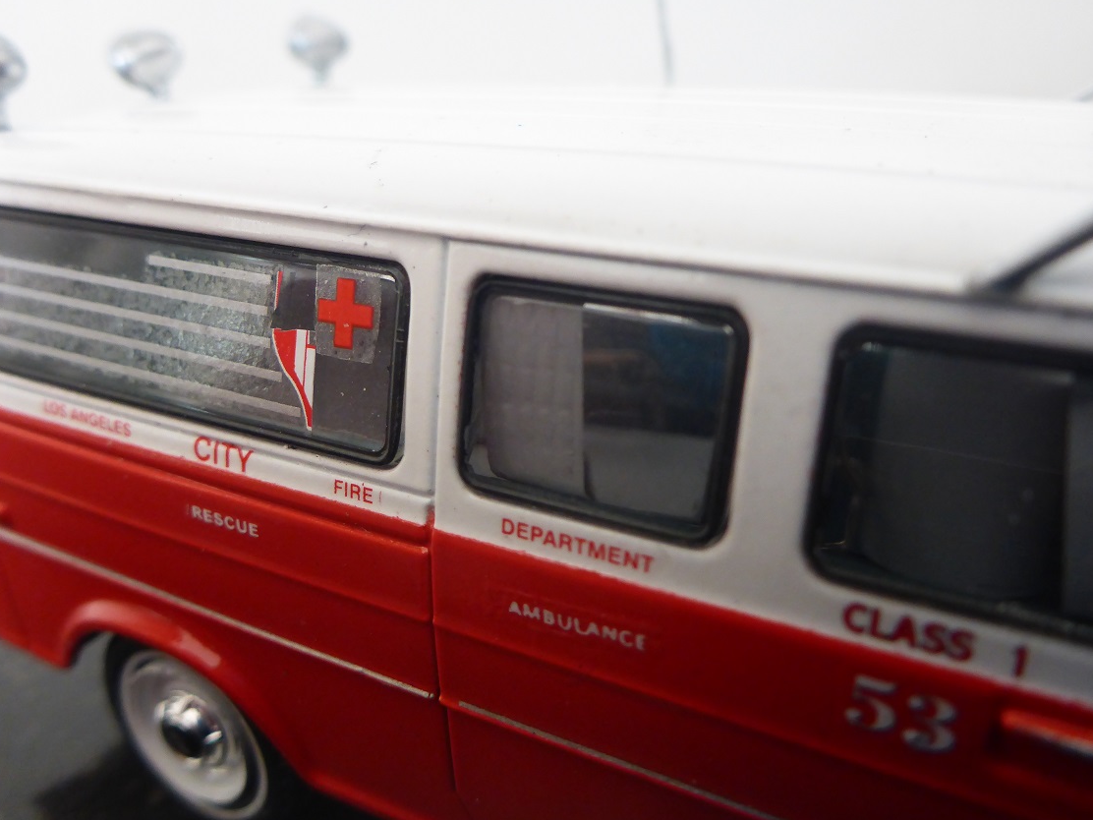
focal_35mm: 29
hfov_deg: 61.6
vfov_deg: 48.2
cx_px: 563
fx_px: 916
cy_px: 397
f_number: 3.3
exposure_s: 1/20
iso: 400
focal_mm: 4.9
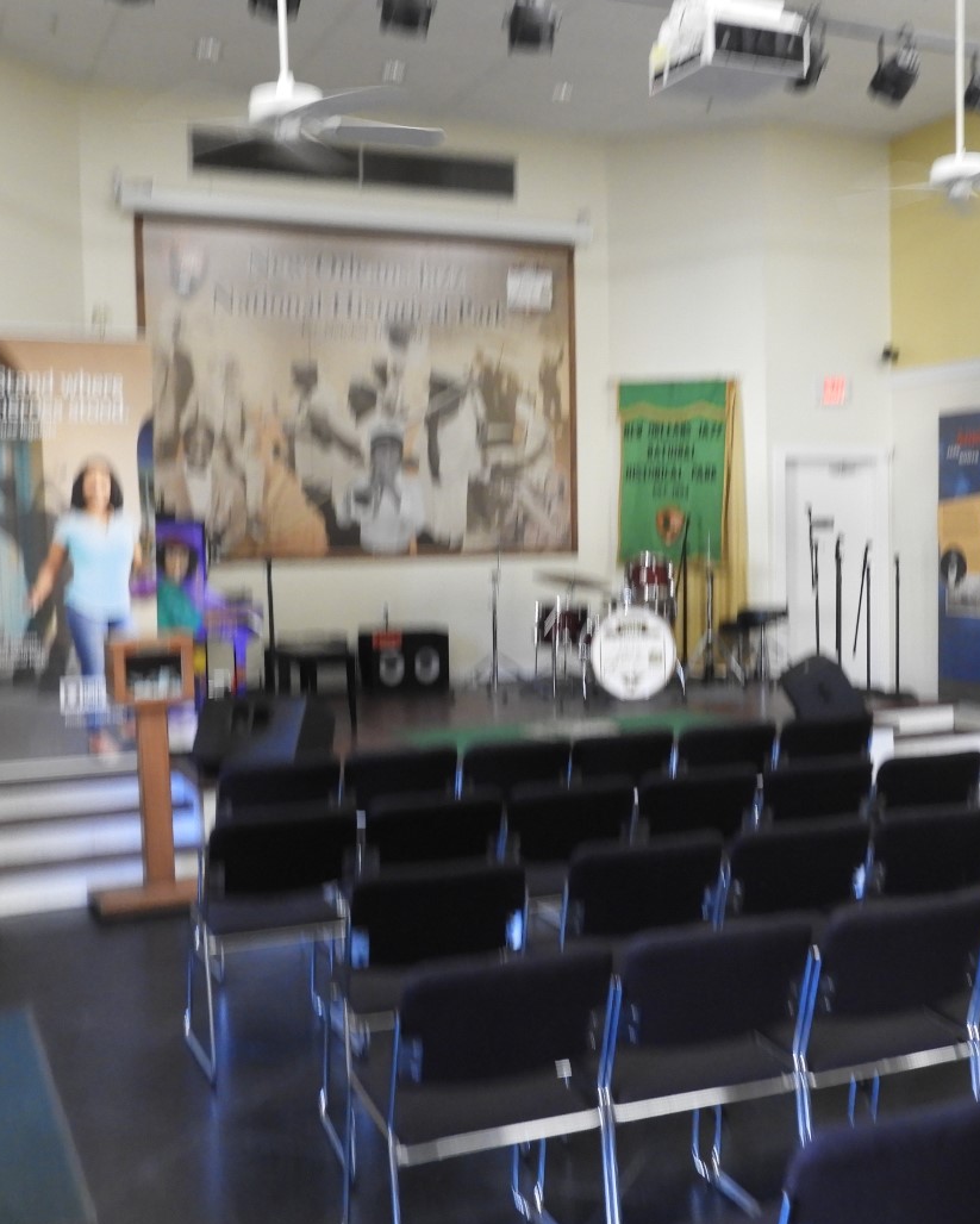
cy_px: 614
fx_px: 1486
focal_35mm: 41
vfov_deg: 44.8
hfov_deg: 36.4
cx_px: 591
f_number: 3.5
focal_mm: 5.4
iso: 400
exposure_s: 1/20
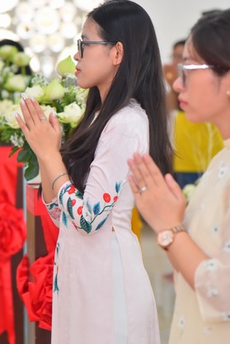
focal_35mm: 187
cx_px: 101
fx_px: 1787
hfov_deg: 7.4
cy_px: 135
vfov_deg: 11.0
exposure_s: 1/125
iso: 1250
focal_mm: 120
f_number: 4.5
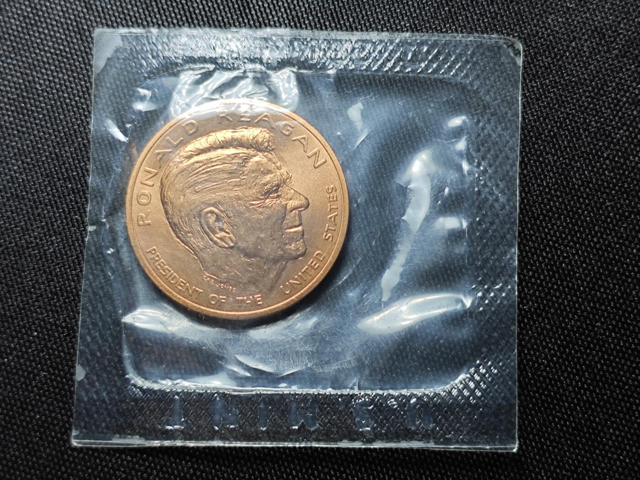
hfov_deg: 38.9
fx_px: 906
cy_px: 240
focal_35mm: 49
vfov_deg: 29.7
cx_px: 320
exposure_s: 1/90
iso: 80
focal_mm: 5.84
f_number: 1.6
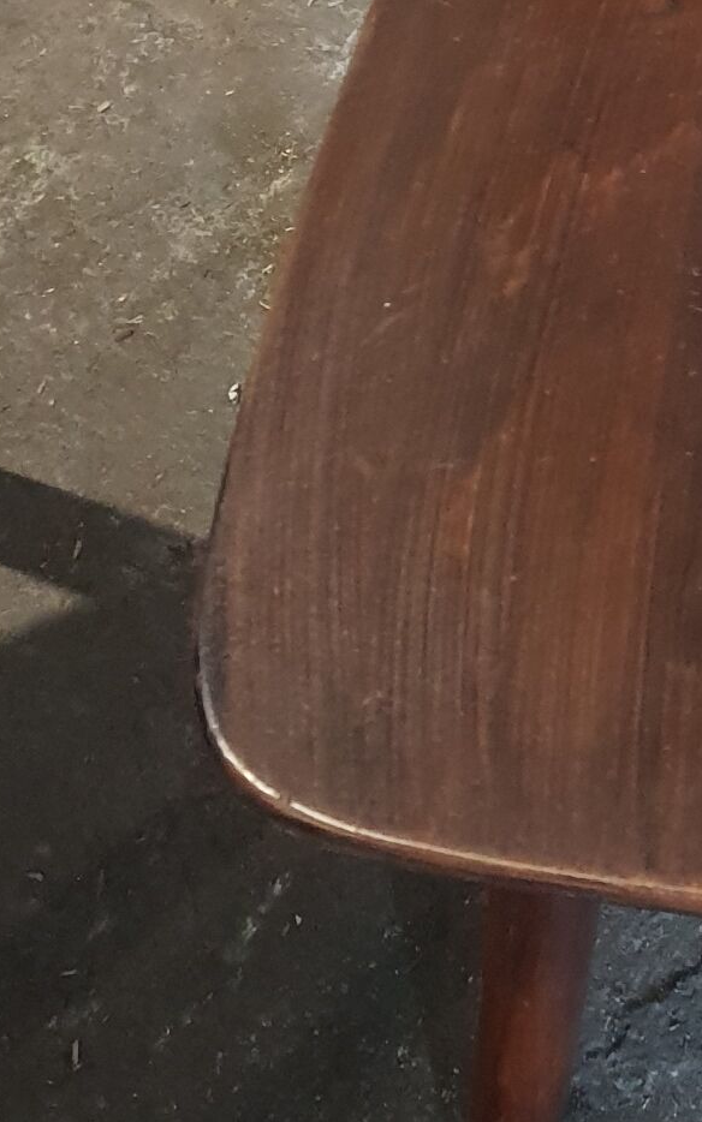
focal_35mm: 85
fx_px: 2601
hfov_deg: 14.2
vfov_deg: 22.0
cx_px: 1097
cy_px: -328
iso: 320
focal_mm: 4.3
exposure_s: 1/13
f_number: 1.5
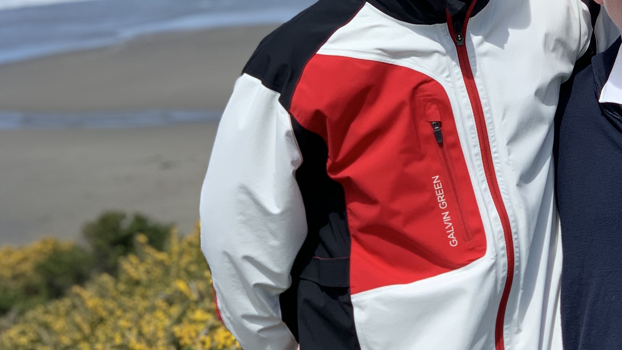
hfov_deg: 17.4
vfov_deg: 9.9
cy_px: 40
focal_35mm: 122
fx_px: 2012
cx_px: 484
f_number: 2.4
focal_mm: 6
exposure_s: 1/1199
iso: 16
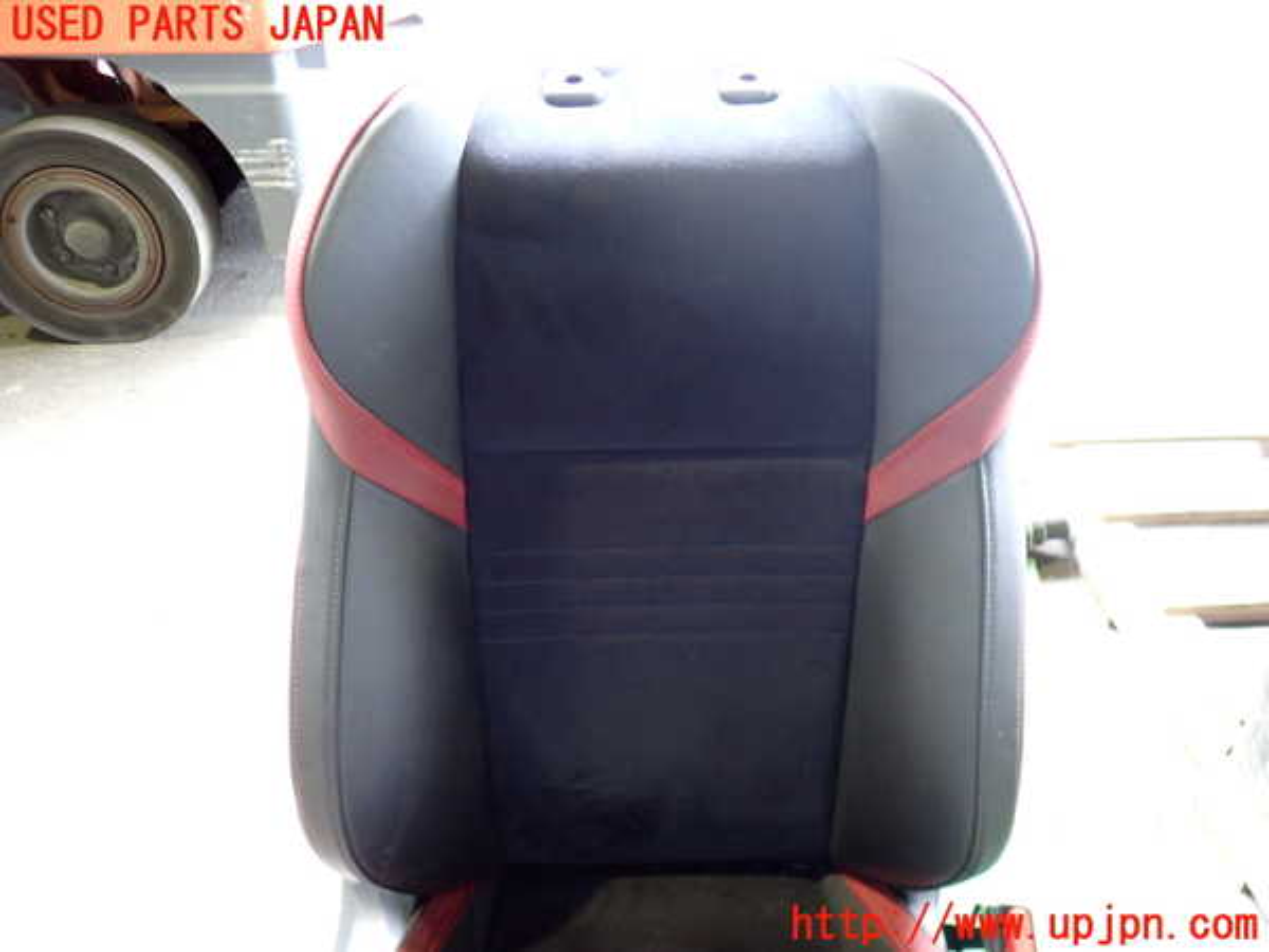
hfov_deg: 60.0
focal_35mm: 30
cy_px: 476
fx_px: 1100
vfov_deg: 46.8
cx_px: 634
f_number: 2.3
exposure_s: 1/30
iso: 800
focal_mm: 5.4
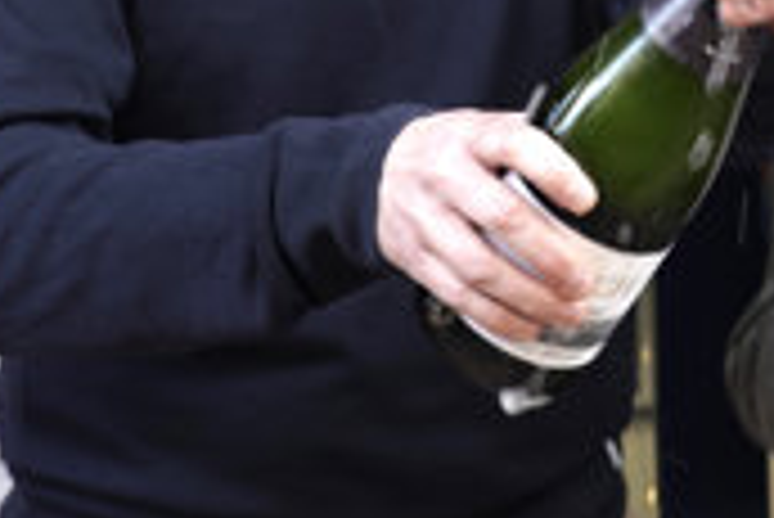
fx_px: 3206
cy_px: -128
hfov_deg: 13.6
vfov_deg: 9.1
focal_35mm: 149
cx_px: 724
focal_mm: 40
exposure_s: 1/50
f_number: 4
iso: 100
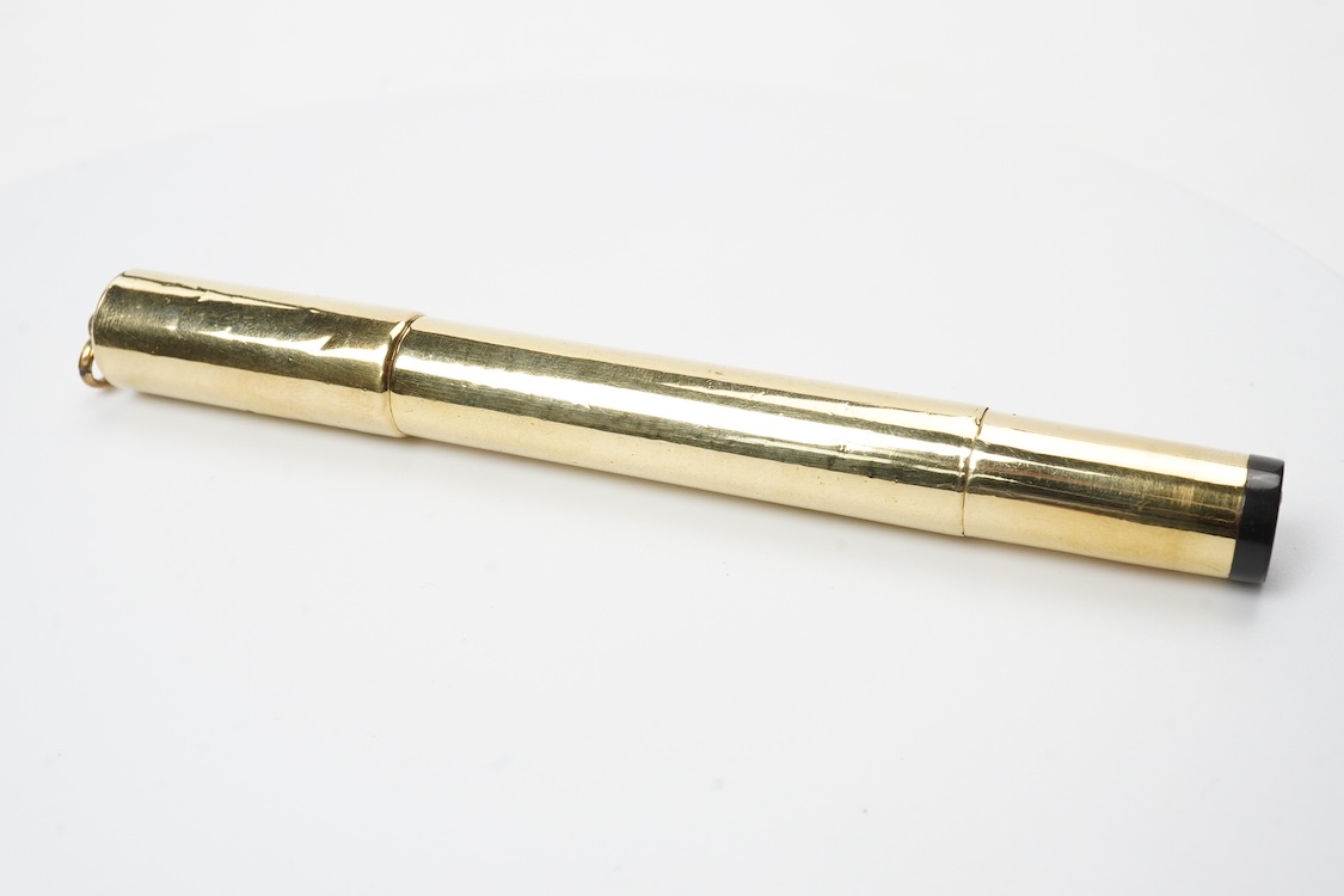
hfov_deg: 43.6
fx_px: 1680
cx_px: 672
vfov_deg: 29.9
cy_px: 448
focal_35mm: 45
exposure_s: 1/100
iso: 640
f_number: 22
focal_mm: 30
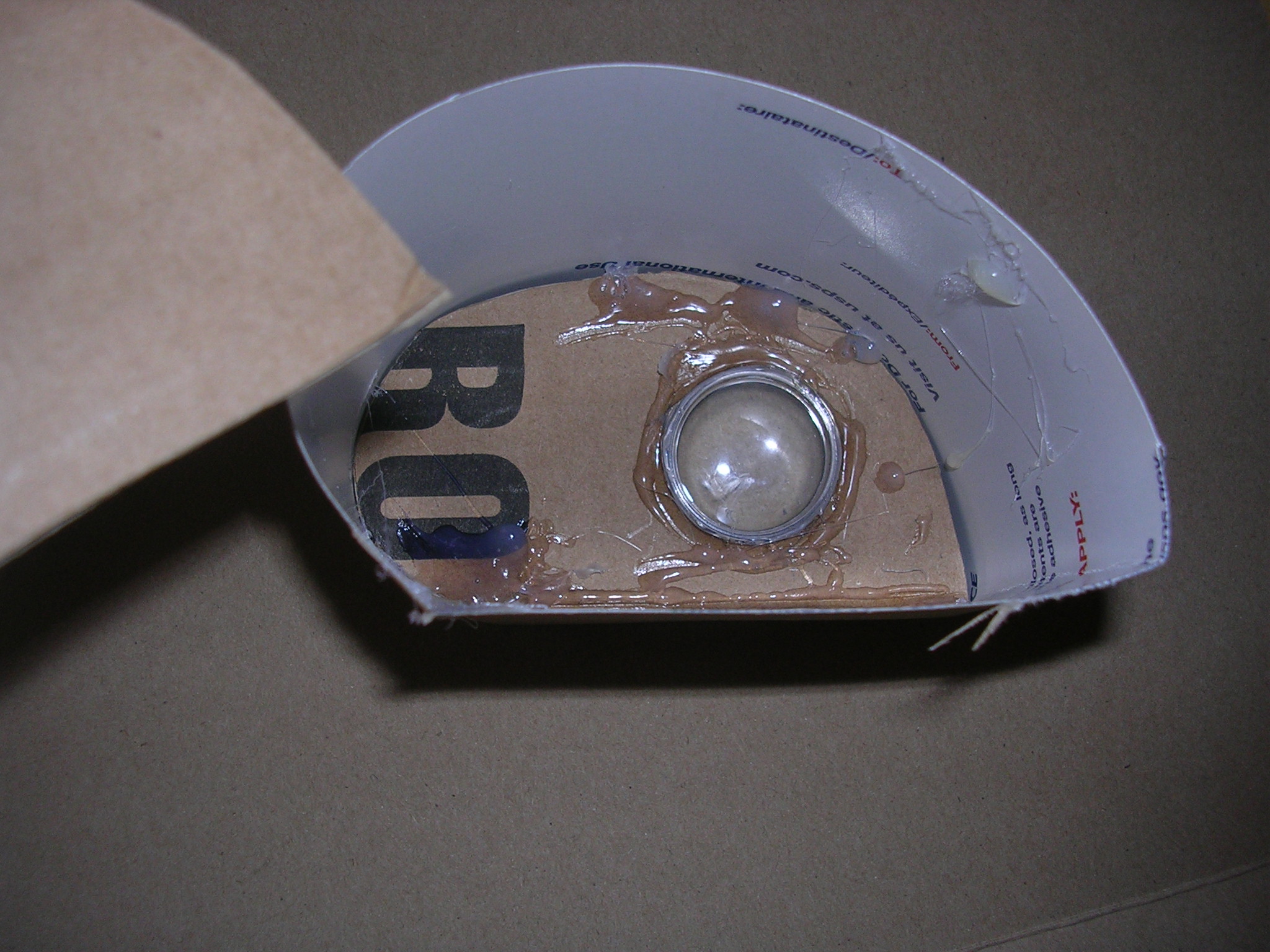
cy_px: 476
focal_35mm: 38
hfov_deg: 49.0
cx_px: 635
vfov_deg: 37.7
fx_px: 1394
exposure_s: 1/60.1
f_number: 2.8
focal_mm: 5.8
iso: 50
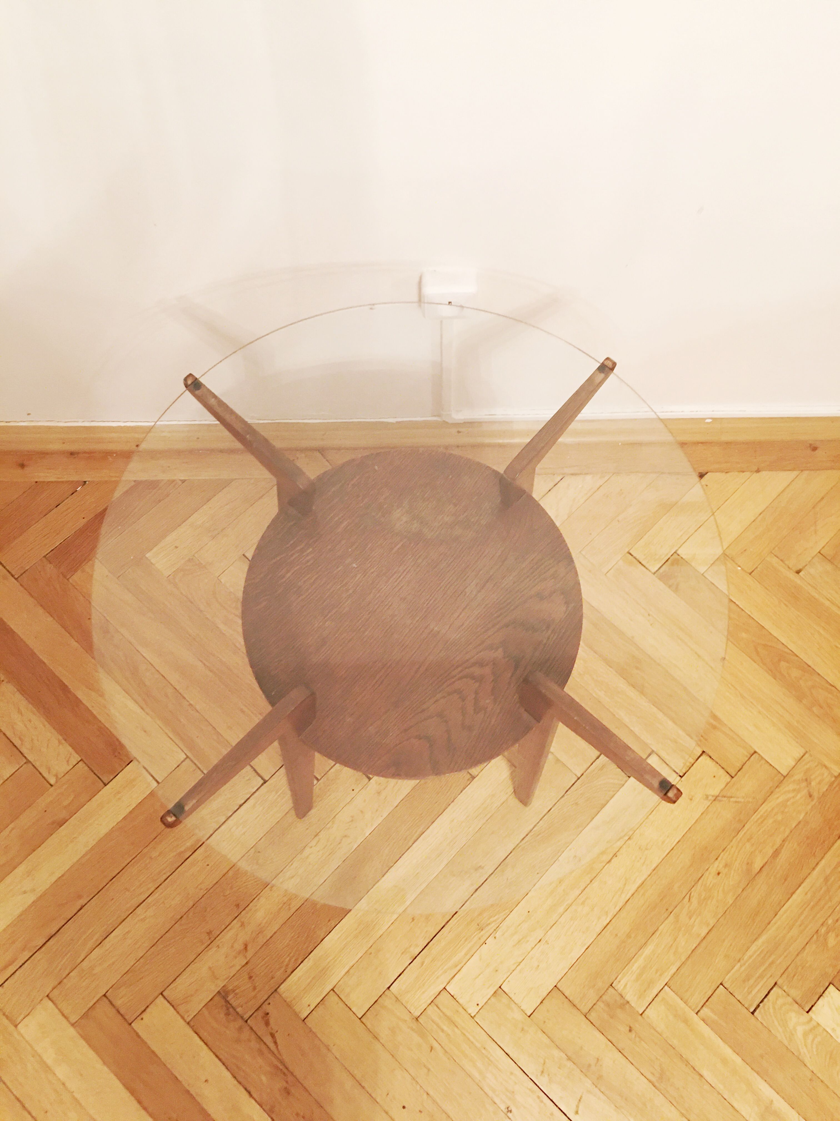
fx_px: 938
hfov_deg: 48.2
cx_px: 420
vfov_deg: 61.7
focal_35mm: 29
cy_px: 560
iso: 100
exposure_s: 1/10
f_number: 2.2
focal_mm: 4.15
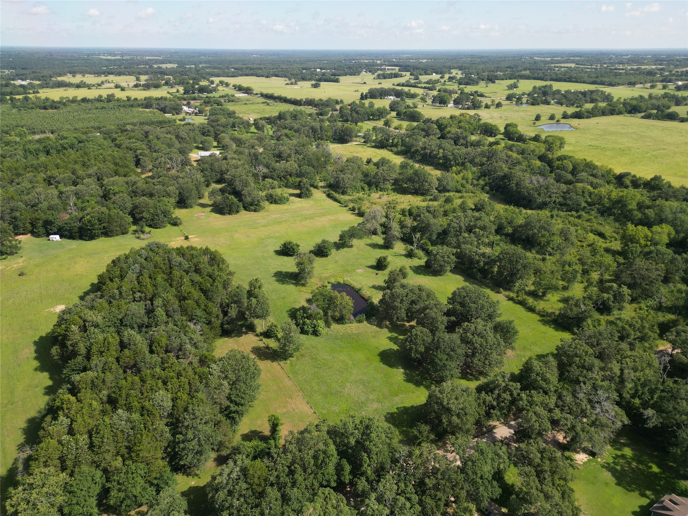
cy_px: 258
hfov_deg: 71.6
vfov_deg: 56.8
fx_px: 477
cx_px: 344
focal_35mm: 24
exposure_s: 1/2000
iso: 140
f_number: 1.7
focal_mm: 6.72
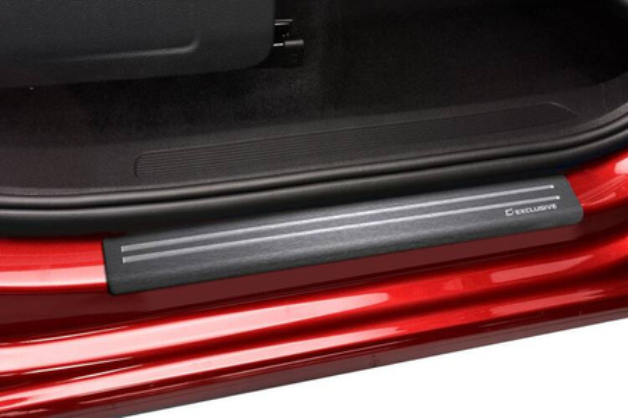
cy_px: 209
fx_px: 916
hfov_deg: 37.9
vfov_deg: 25.8
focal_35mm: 52
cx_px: 314
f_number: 13
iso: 400
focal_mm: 35
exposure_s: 1/15
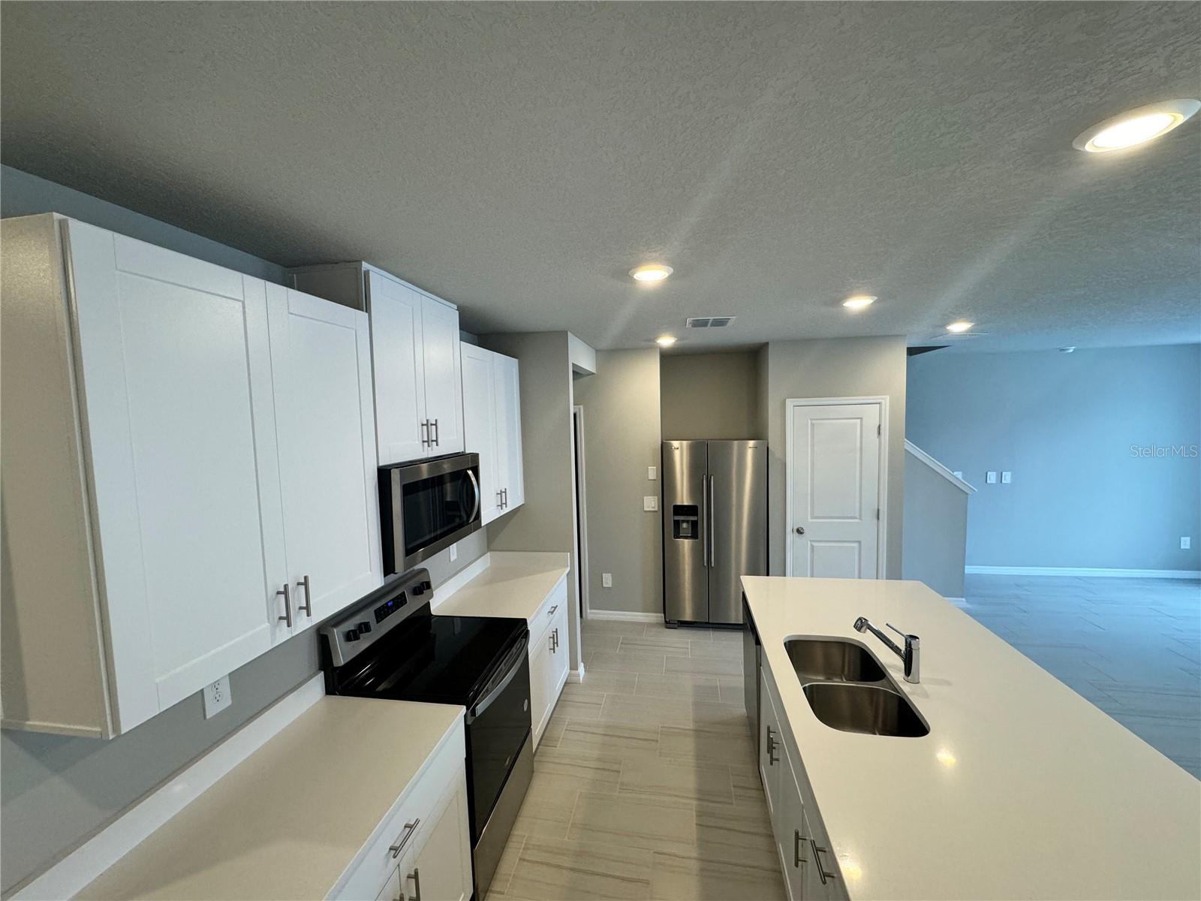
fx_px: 486
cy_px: 450
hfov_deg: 102.1
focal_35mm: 14
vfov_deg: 85.7
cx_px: 600
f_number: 2.2
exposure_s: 1/120
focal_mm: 2.22
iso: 200
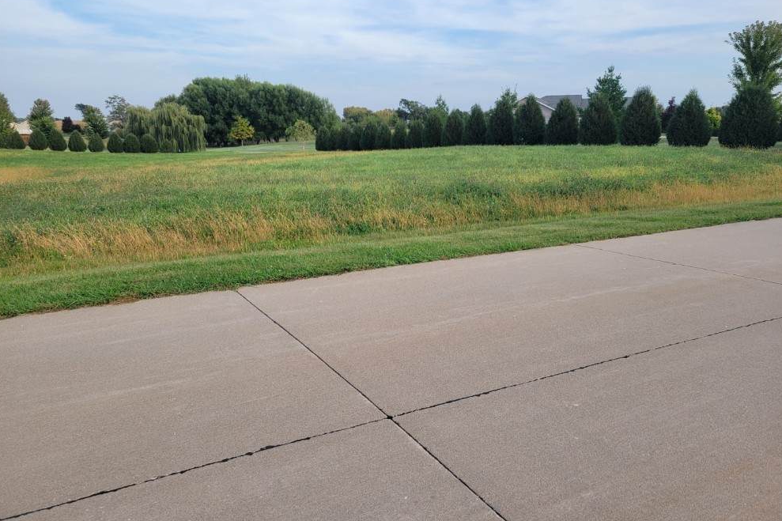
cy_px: 255
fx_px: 608
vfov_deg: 46.4
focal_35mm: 28
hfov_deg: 65.5
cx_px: 399
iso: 40
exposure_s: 1/871
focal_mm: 5.4
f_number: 1.8
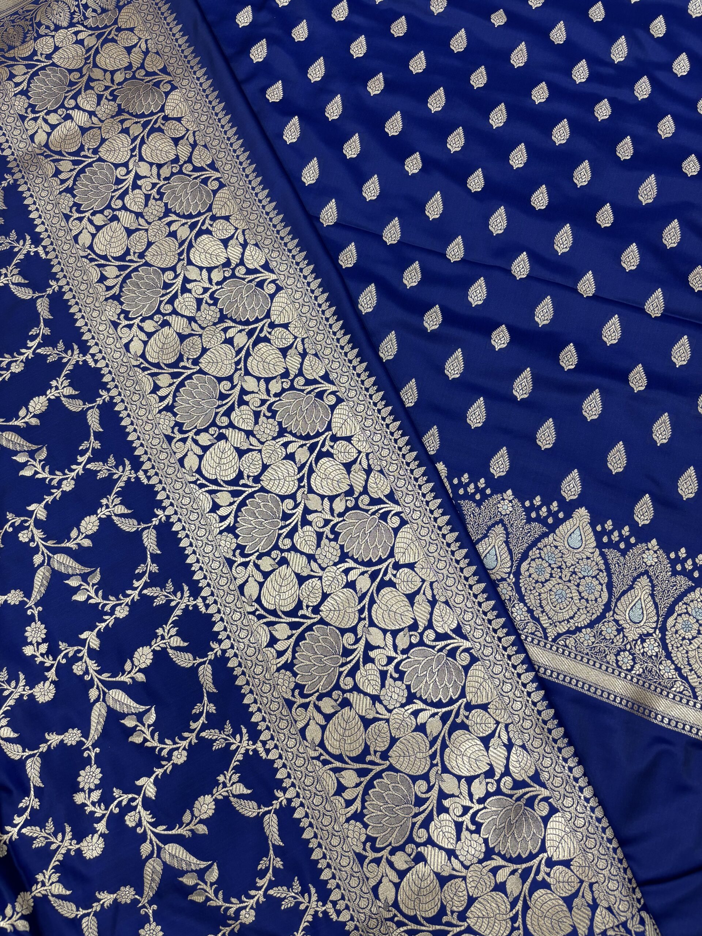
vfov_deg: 67.3
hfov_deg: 53.1
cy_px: 468
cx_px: 351
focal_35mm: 26
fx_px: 703
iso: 64
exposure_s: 1/50
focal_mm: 5.96
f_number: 1.6
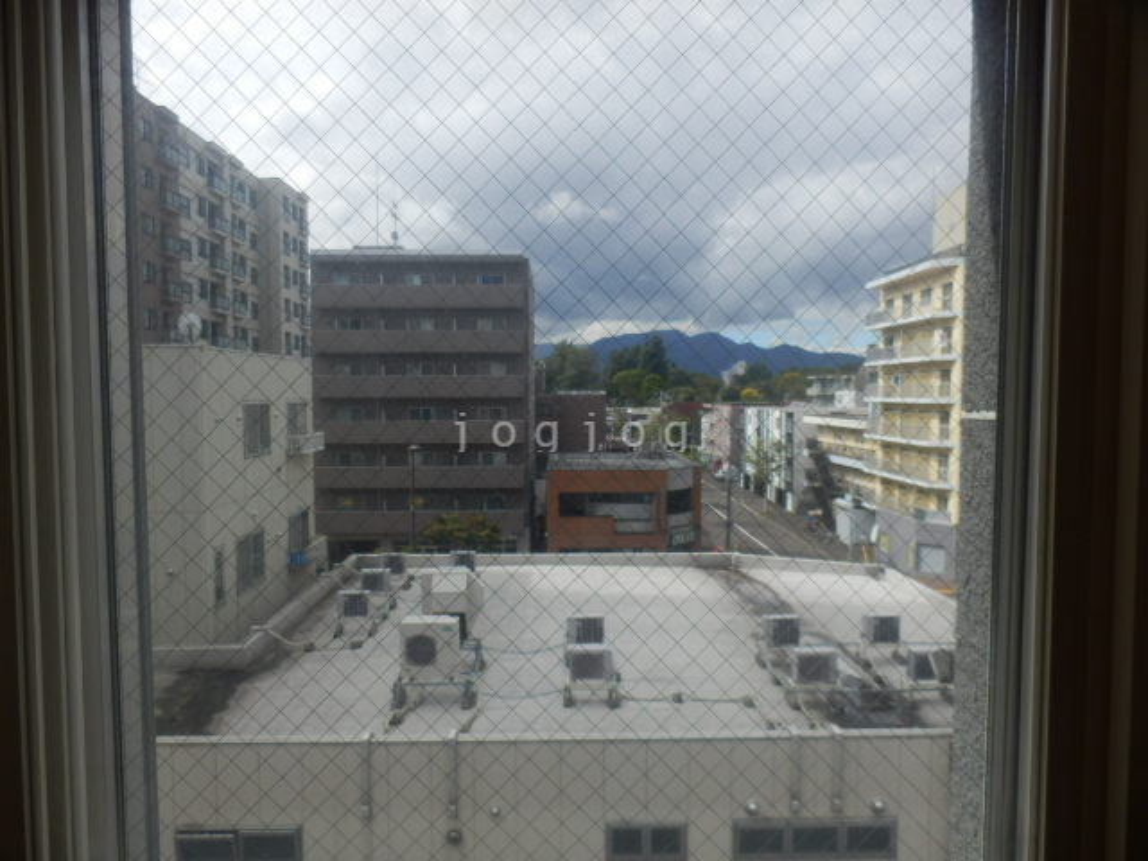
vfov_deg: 56.8
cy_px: 430
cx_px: 574
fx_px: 796
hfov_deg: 71.6
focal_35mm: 24
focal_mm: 4.2
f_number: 3
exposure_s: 1/800
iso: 80
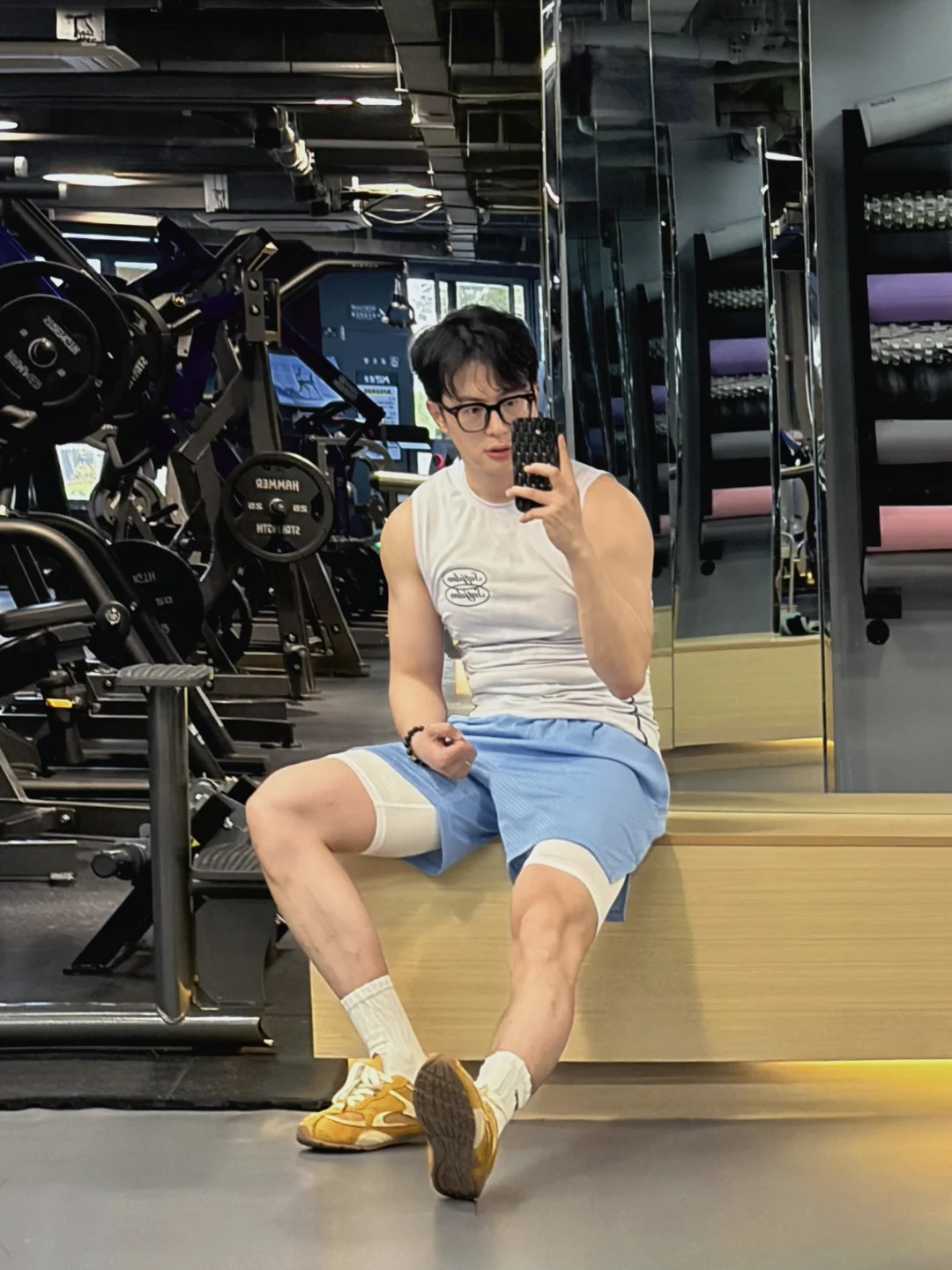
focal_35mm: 52
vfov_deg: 36.8
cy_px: 635
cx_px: 476
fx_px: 1907
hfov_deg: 28.0
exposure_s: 1/100
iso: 100
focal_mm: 5.96
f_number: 1.6
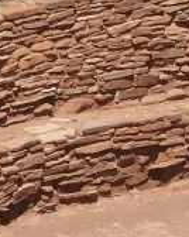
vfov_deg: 1.7
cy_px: 302
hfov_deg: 1.4
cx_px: 735
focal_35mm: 1130
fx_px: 7915
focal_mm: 24.2
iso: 100
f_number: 5
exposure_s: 1/640
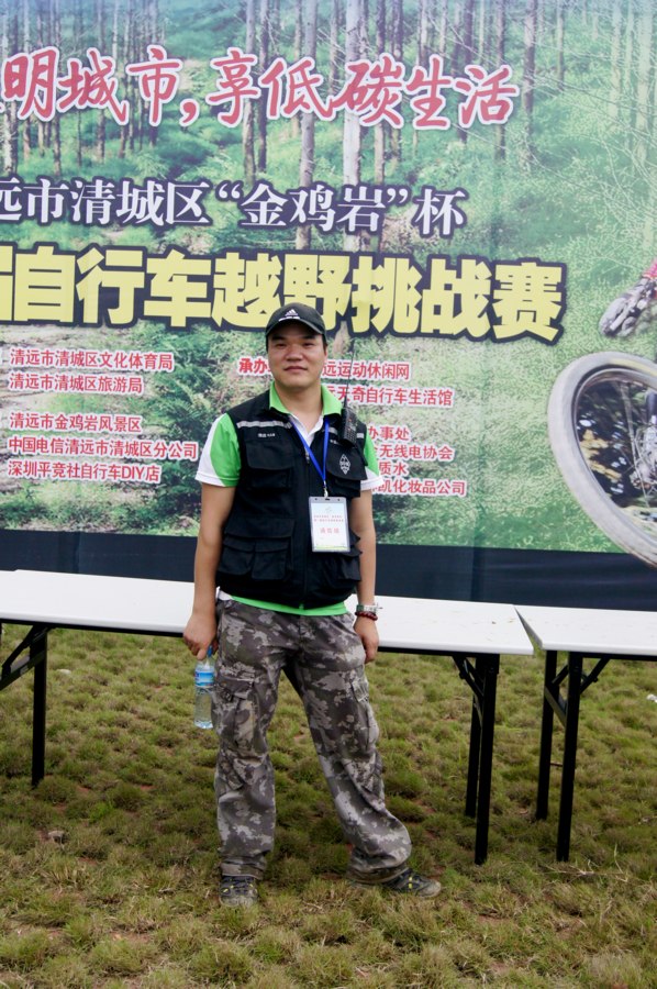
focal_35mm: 39
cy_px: 494
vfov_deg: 49.6
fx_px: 1070
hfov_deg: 34.1
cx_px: 328
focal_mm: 26
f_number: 4.5
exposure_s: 1/320
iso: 640
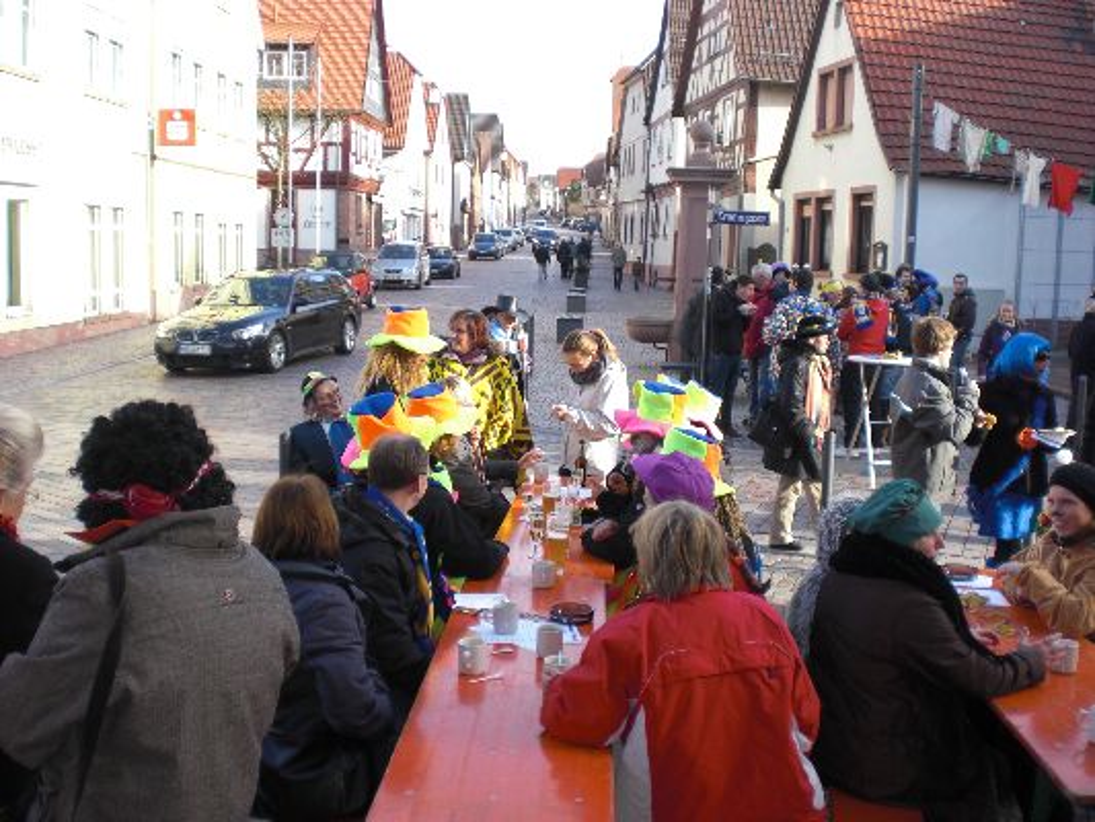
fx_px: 1202
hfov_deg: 49.0
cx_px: 548
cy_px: 411
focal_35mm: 38
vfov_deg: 37.7
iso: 64
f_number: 3.1
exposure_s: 1/160
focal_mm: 6.3
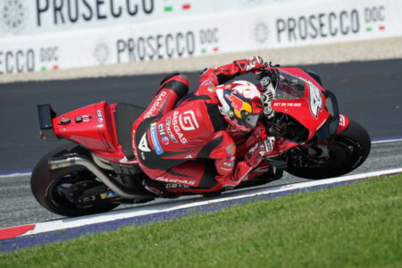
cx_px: 201
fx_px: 3350
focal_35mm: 300
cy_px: 134
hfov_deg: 6.9
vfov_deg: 4.6
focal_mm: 300
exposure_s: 1/2000
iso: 500
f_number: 8
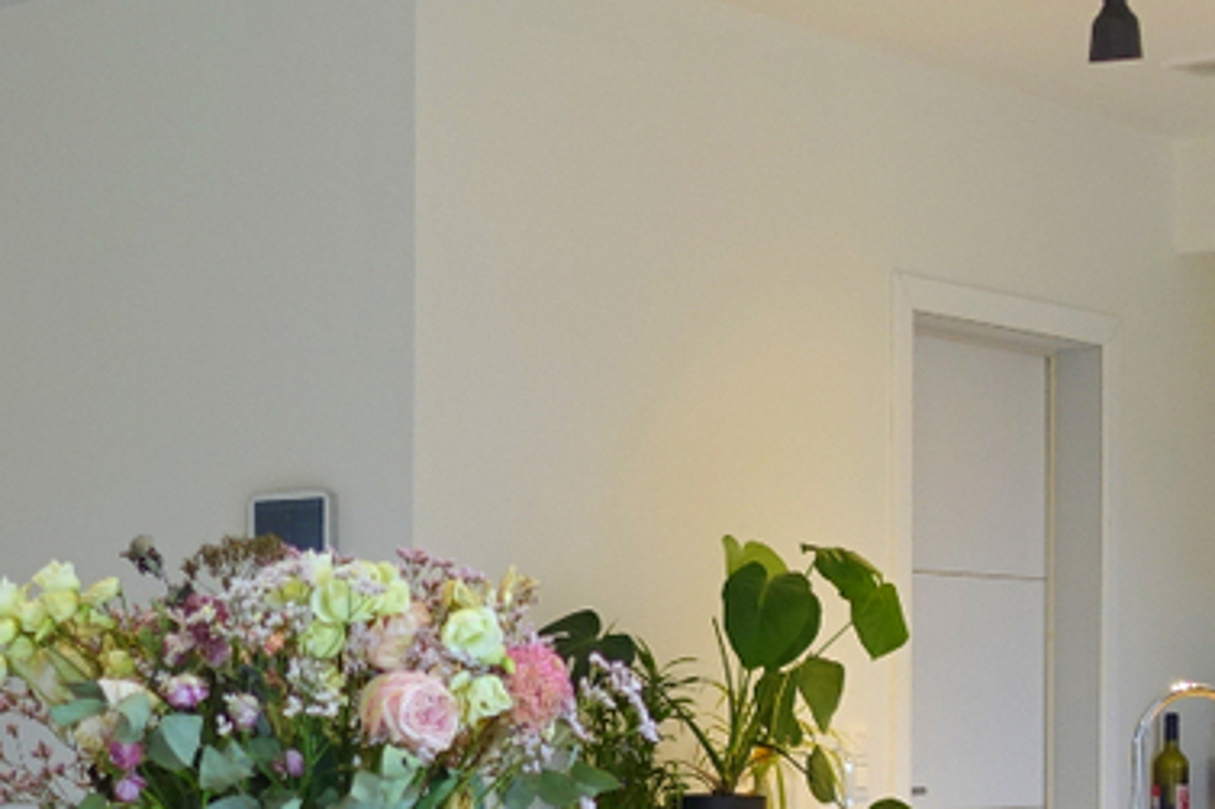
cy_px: 761
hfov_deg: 22.9
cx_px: 74
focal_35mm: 86
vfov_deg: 15.6
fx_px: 2901
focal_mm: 8.8
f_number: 2
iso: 125
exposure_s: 1/30
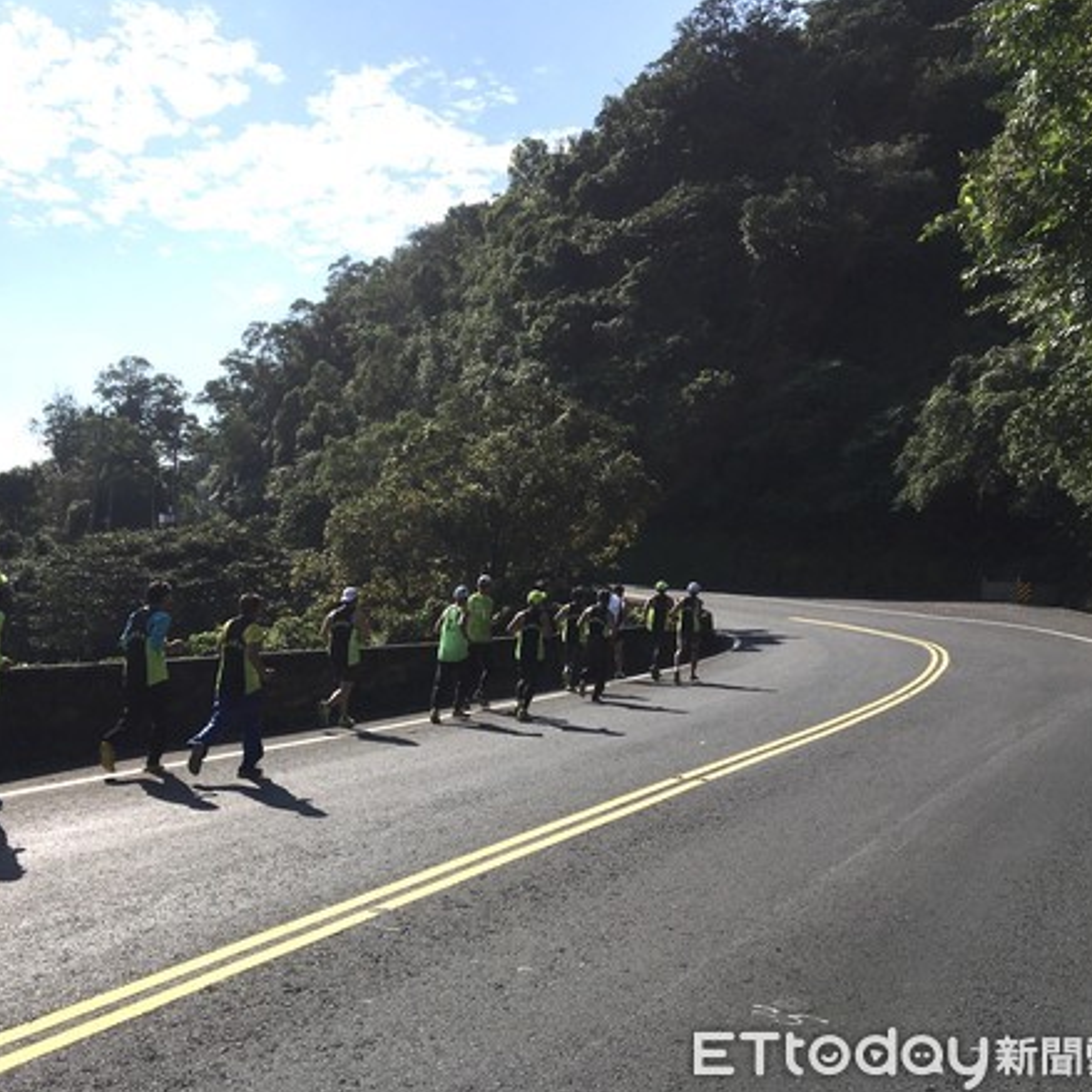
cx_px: 400
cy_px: 545
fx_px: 1249
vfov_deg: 47.2
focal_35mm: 35
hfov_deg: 46.7
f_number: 2.2
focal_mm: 4.15
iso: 25
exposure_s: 1/5128
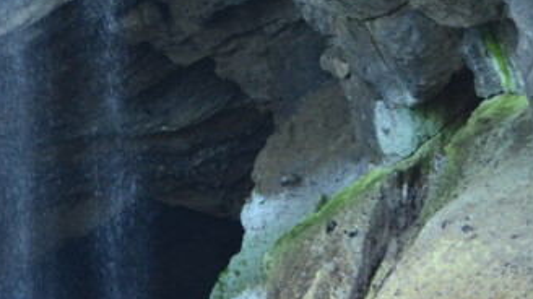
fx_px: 2076
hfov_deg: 14.3
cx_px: -72
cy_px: -24
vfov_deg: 8.2
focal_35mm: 147
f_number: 5.6
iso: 400
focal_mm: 32
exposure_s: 1/125
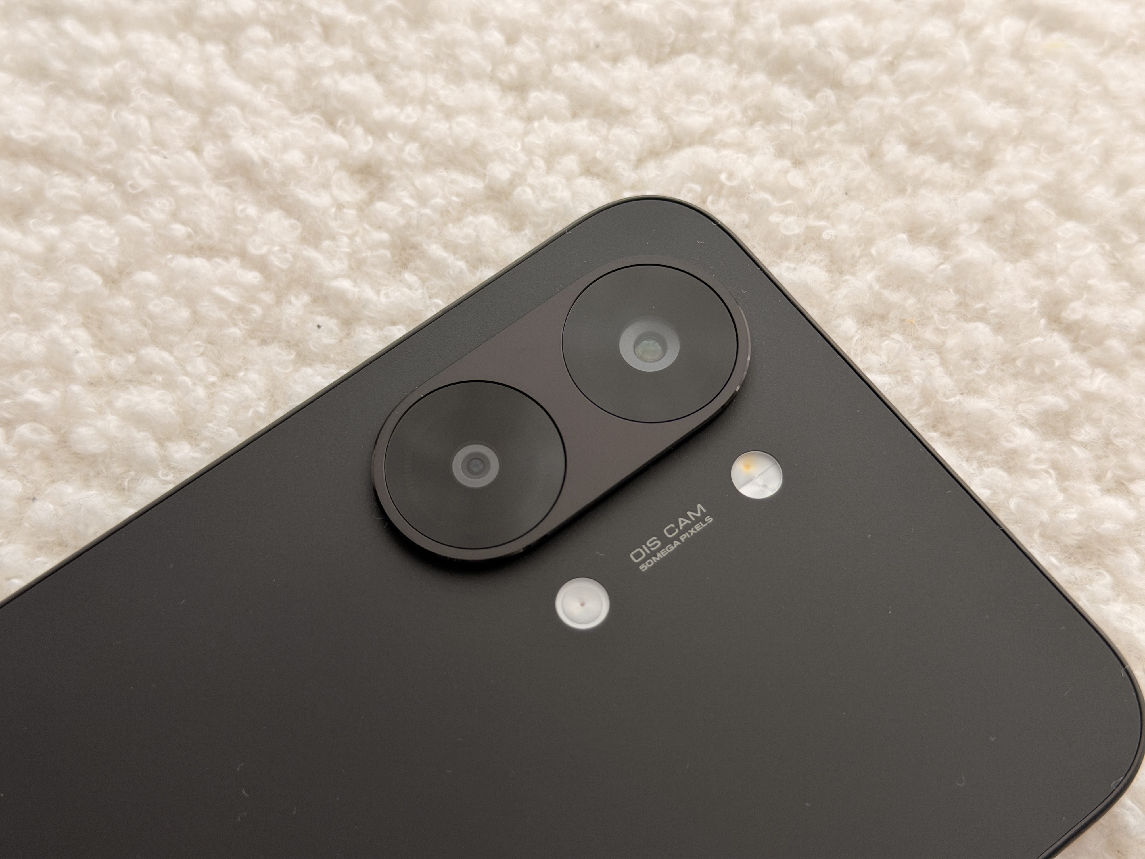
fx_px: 1588
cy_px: 430
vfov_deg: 30.3
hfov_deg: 39.7
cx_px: 572
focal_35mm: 48
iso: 50
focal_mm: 6.76
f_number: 1.78
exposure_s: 1/141
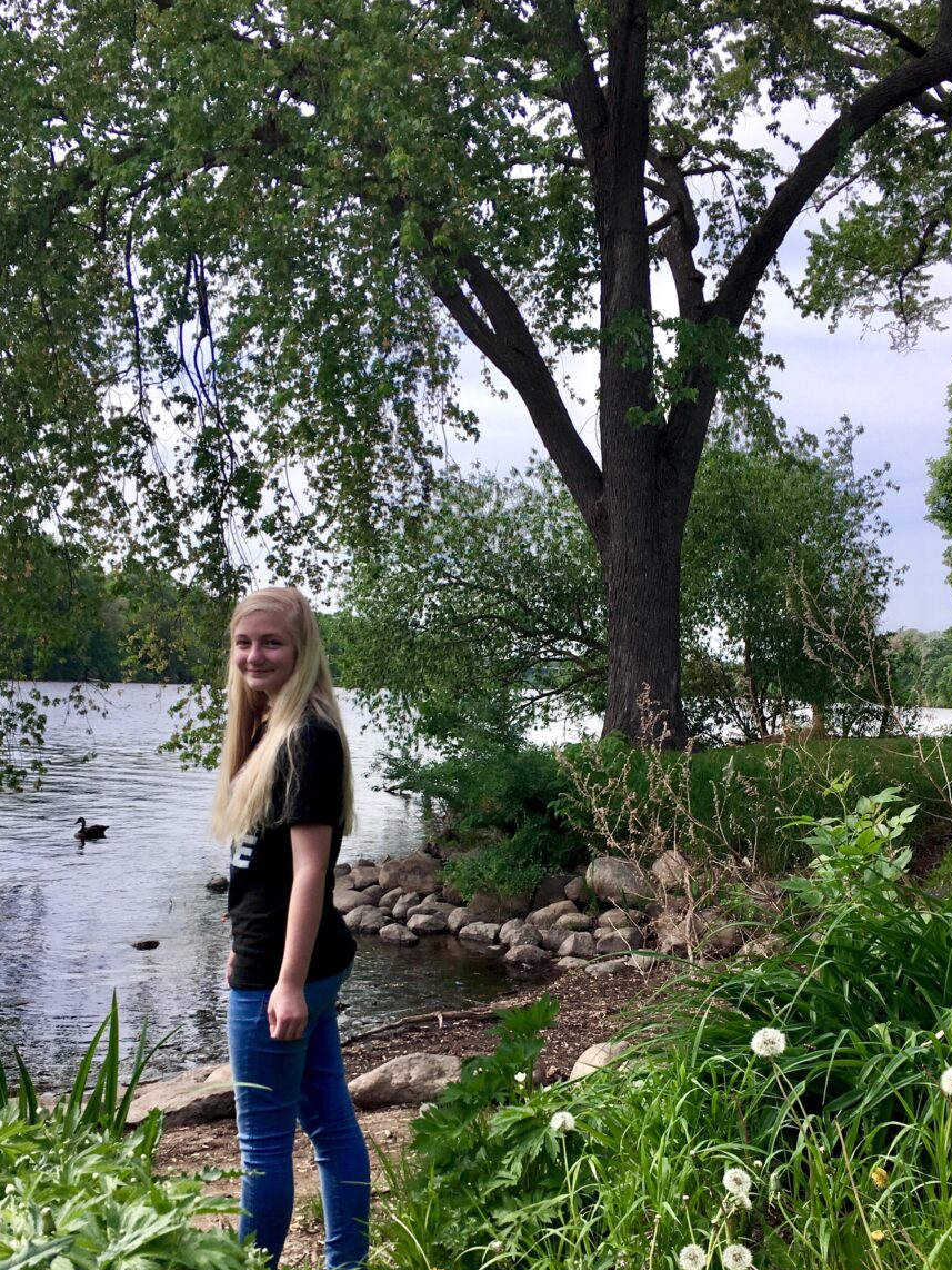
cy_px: 816
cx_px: 550
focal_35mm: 39
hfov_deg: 36.8
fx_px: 1430
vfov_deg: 47.3
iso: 25
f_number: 2.2
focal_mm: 4.15
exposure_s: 1/1012
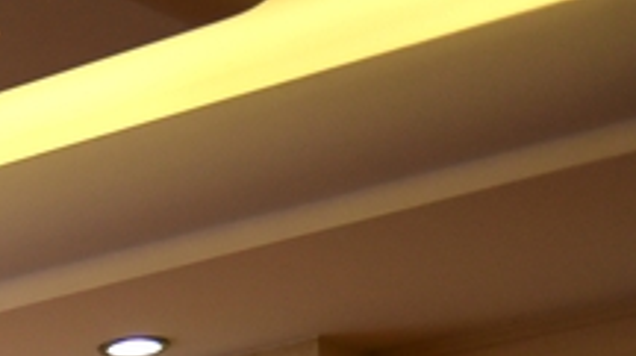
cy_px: 980
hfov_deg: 11.0
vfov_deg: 6.4
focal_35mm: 175
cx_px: -721
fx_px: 2948
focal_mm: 36
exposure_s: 1/640
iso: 1100
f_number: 2.8
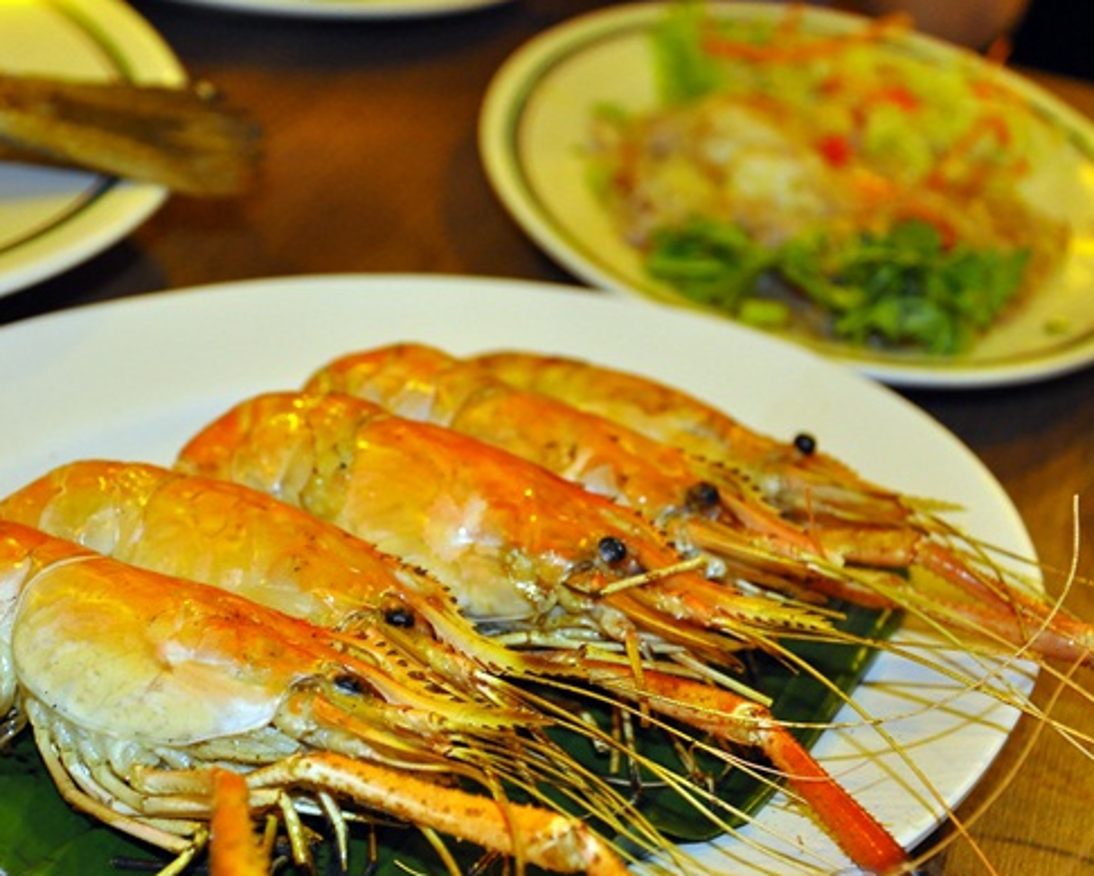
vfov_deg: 18.1
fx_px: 2741
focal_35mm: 85
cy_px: 475
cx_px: 434
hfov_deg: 22.5
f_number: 4.8
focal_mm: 45
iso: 1250
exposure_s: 1/60
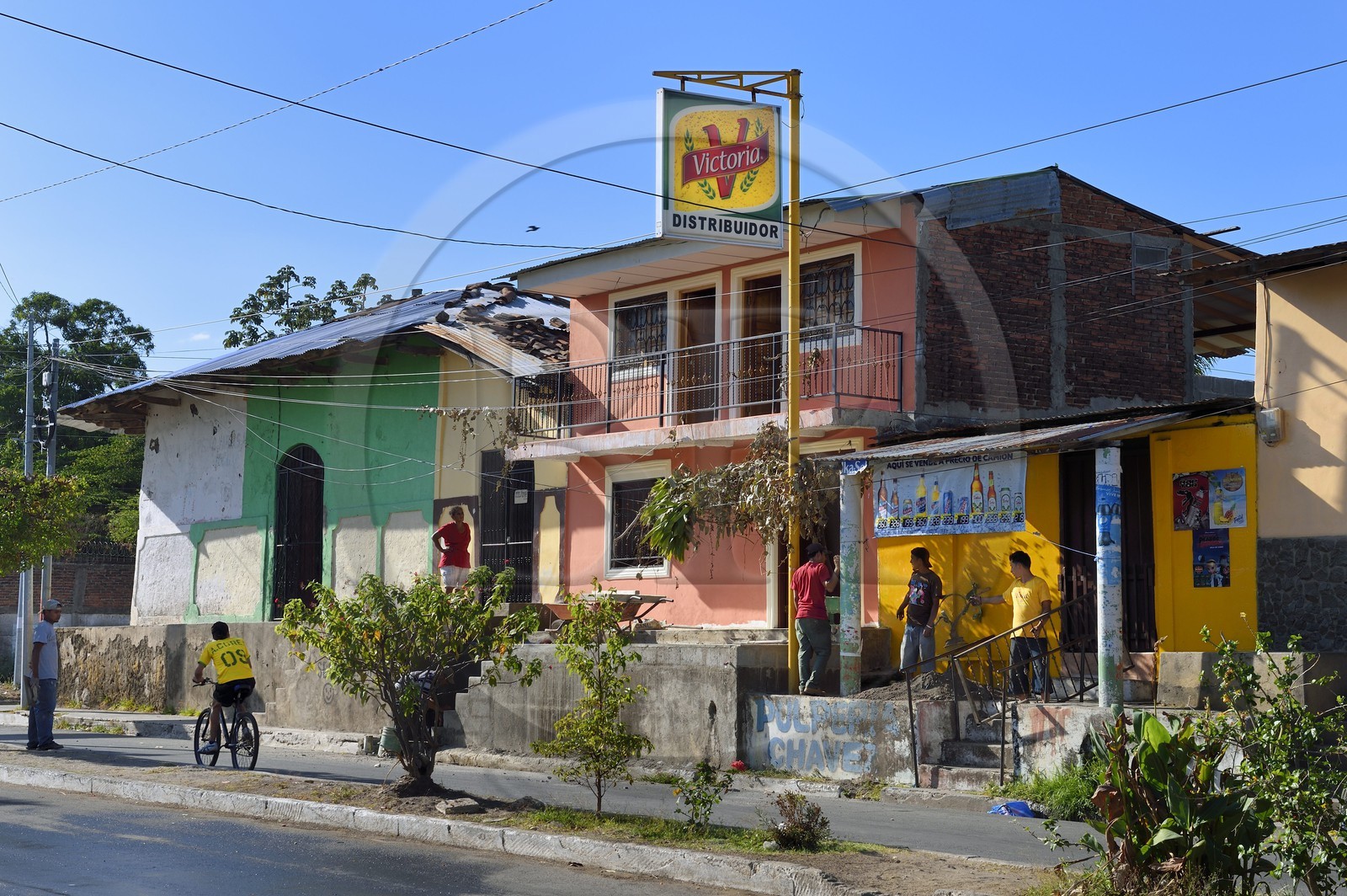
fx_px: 2168
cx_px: 674
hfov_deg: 34.5
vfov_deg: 23.3
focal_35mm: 58
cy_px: 448
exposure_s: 1/160
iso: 200
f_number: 14
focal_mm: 58
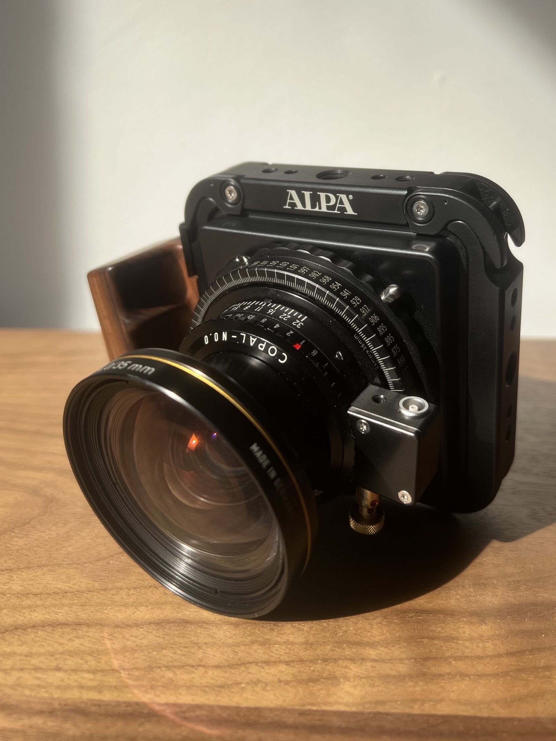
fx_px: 643
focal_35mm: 30
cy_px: 319
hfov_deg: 46.7
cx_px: 307
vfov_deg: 59.7
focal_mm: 5.7
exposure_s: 1/2083
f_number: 1.5
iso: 50
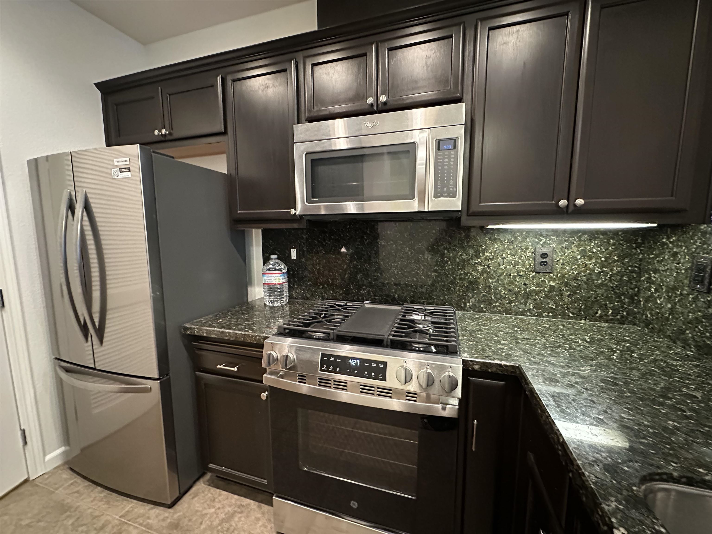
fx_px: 288
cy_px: 267
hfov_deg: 102.1
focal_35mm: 14
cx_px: 356
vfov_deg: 85.7
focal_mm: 2.22
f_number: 2.2
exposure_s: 1/40
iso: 1250
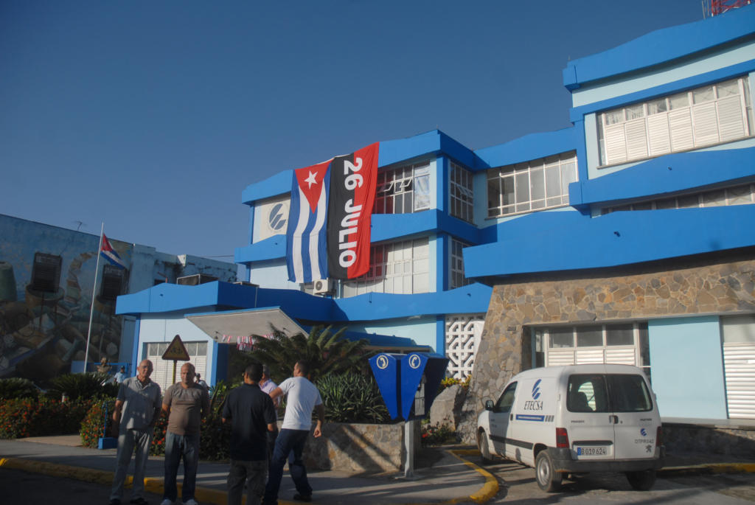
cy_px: 252
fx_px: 567
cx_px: 378
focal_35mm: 27
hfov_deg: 67.3
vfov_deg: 48.0
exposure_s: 1/1250
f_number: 4.8
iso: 100
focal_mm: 18
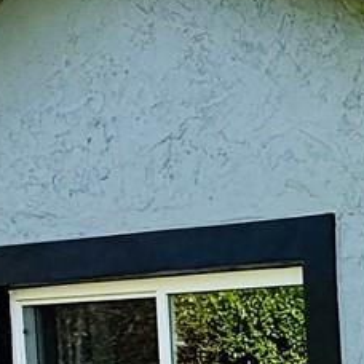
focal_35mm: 87
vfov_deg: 18.4
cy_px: 487
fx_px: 1035
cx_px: 821
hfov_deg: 14.6
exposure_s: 1/914
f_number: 2.2
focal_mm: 2.22
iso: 64
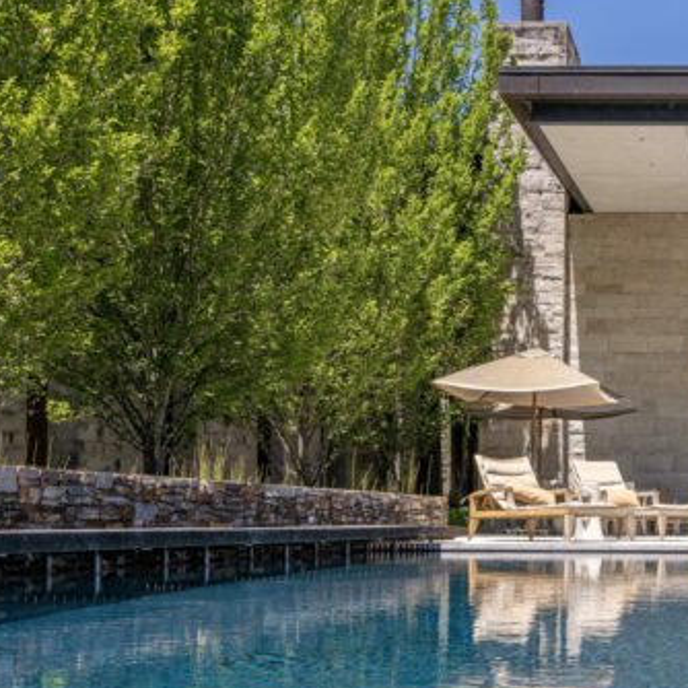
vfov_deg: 27.7
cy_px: 500
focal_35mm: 61
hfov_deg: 25.7
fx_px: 1379
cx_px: 779
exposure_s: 1/400
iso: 250
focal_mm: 23.5
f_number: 9
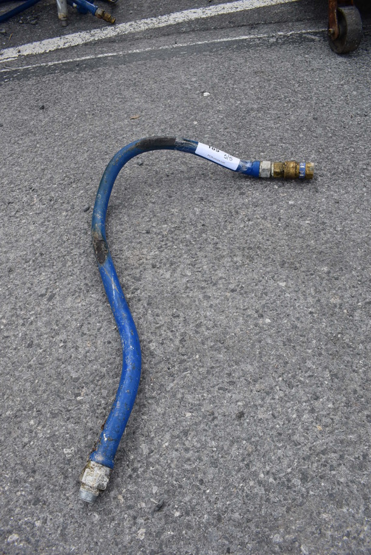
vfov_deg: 67.3
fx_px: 417
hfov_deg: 48.0
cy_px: 278
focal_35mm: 27
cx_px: 186
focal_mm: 18
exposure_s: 1/320
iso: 200
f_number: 7.1
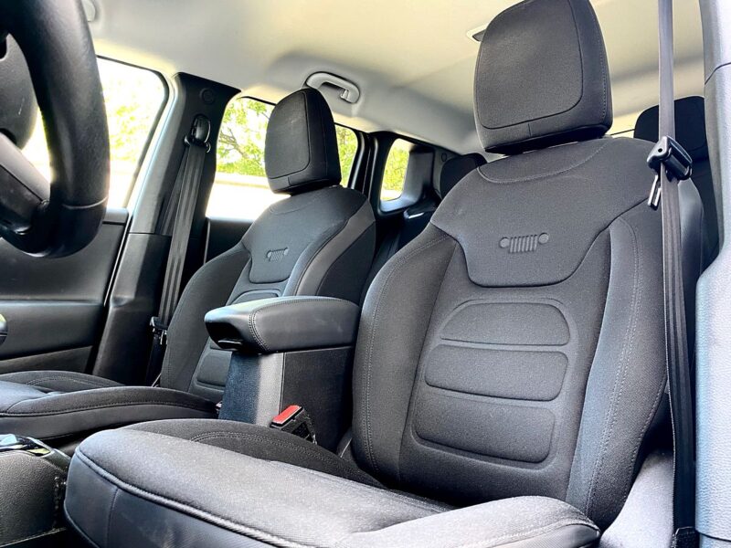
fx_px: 549
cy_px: 274
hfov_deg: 67.3
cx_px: 366
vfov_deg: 53.1
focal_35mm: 26
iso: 250
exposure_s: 1/60
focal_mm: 4.25
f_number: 1.8
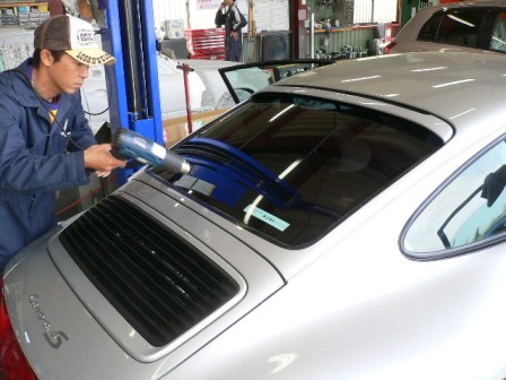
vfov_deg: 40.7
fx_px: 512
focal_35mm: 35
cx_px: 253
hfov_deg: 52.6
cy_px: 190
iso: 100
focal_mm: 5.8
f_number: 2.8
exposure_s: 1/80
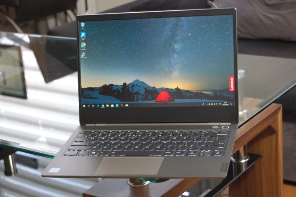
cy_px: 98
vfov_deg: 16.5
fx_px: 678
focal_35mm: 82
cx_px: 148
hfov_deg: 24.6
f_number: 5.6
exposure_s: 1/10
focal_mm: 55
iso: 800
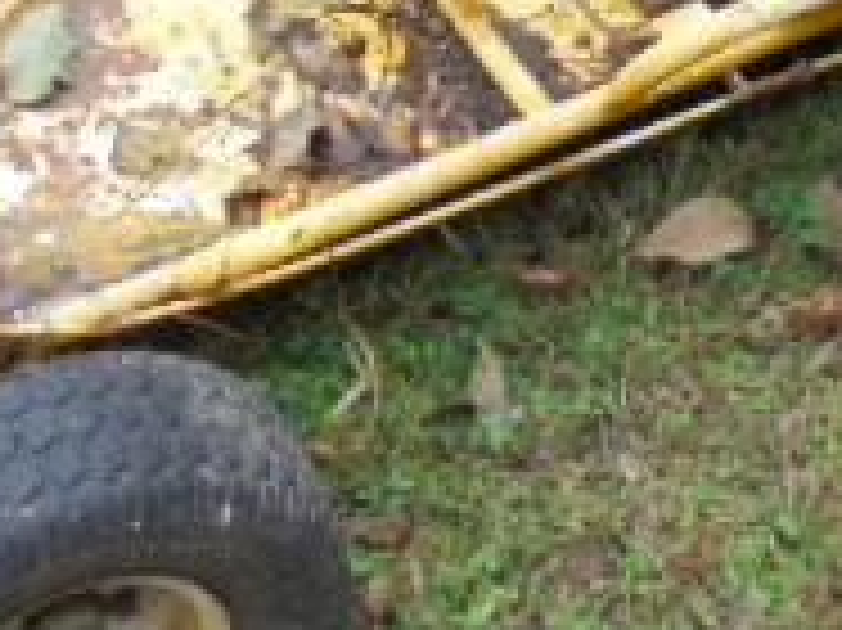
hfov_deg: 21.8
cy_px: -306
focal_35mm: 89
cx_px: 626
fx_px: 2163
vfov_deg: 15.4
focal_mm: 4.6
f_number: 3.5
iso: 100
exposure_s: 1/60
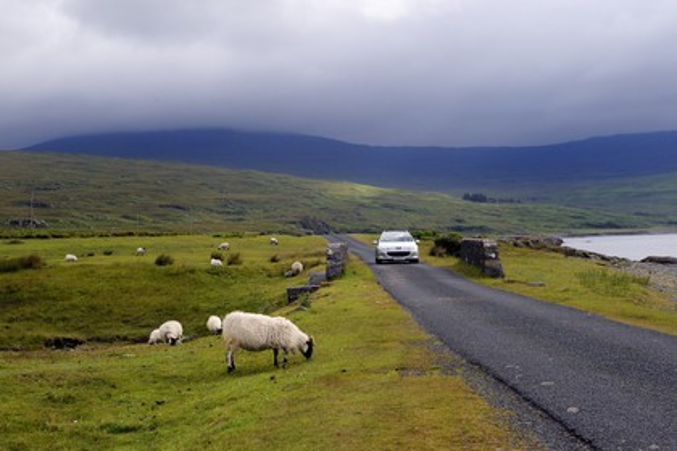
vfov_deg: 27.0
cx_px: 338
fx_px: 940
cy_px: 226
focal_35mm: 50
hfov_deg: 39.6
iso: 400
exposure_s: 1/400
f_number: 9
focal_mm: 50
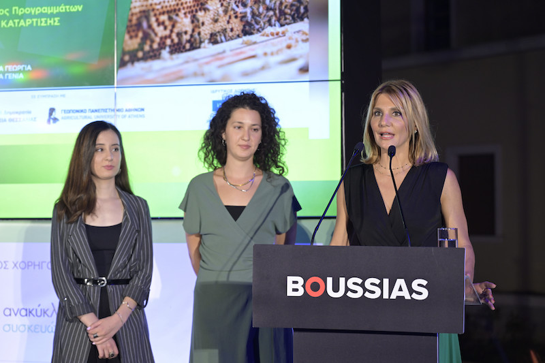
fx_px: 1317
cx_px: 272
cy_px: 182
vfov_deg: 15.7
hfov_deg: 23.4
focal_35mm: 87
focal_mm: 87
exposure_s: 1/125
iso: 1000
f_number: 4
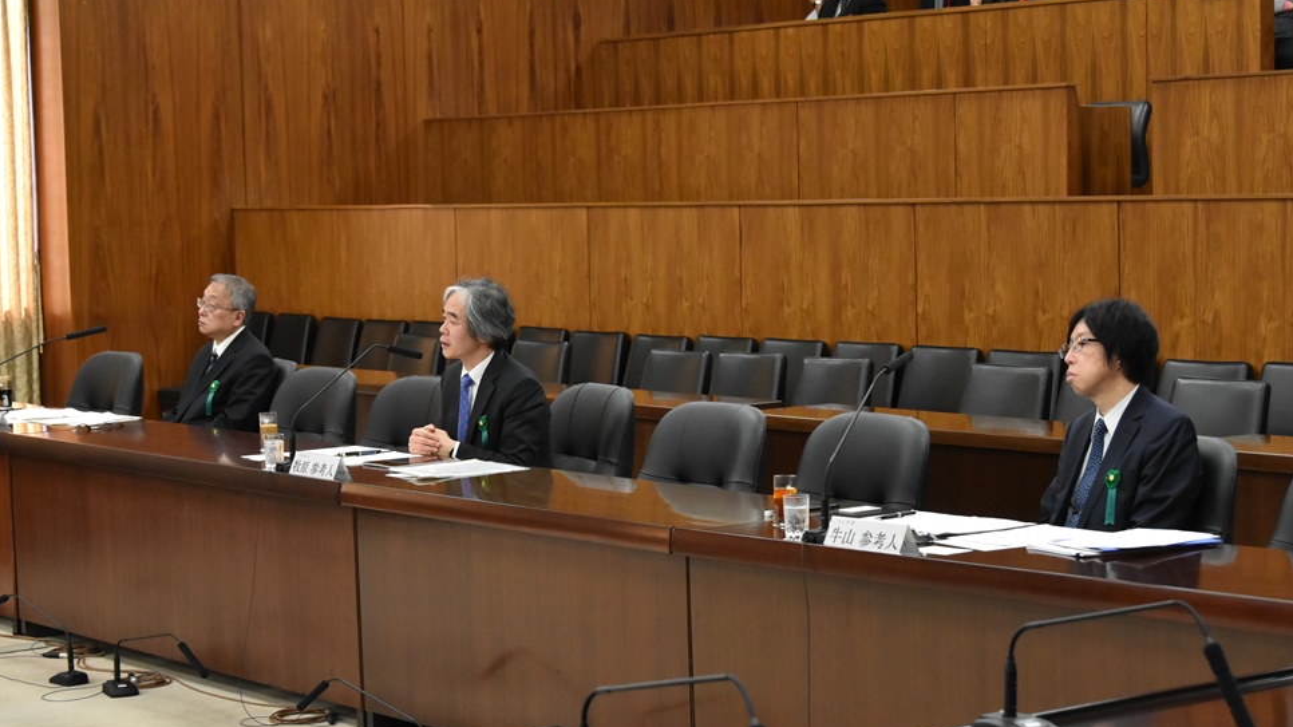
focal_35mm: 80
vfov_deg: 15.1
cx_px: 610
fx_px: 2742
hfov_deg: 26.5
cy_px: 409
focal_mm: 48
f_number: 6.3
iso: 2500
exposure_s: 1/200
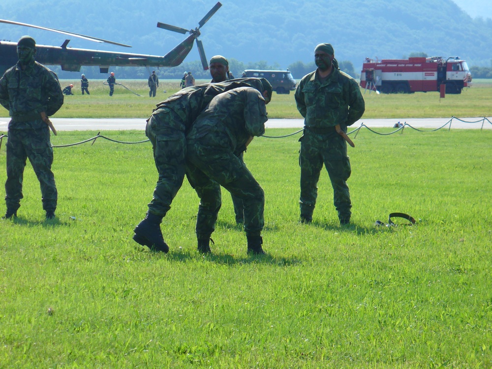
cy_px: 184
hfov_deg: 10.0
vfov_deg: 7.5
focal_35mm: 197
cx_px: 246
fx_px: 2800
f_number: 4.4
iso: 64
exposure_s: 1/400
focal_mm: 32.5
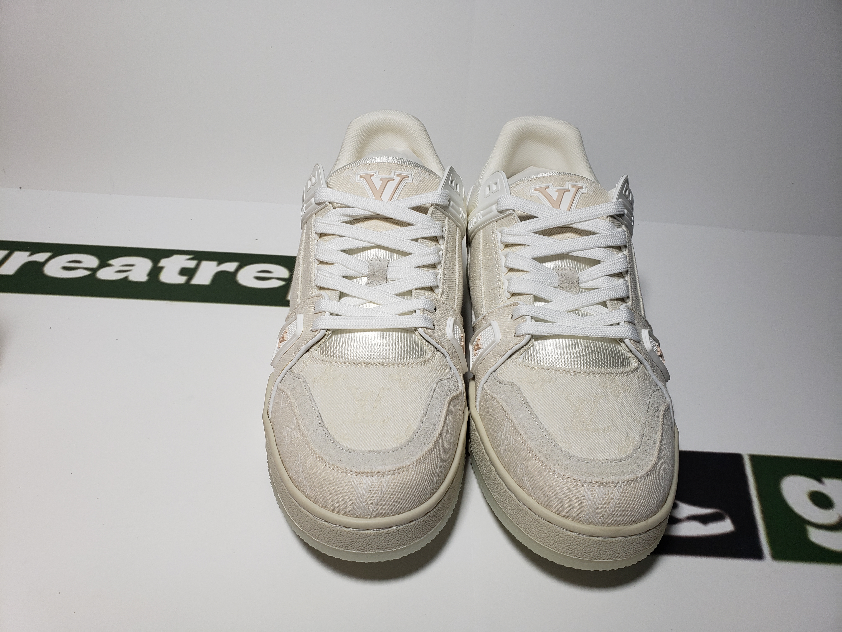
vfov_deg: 53.1
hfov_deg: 67.3
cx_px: 421
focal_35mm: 26
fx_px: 632
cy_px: 316
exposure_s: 1/394
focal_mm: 4.3
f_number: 2.4
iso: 50
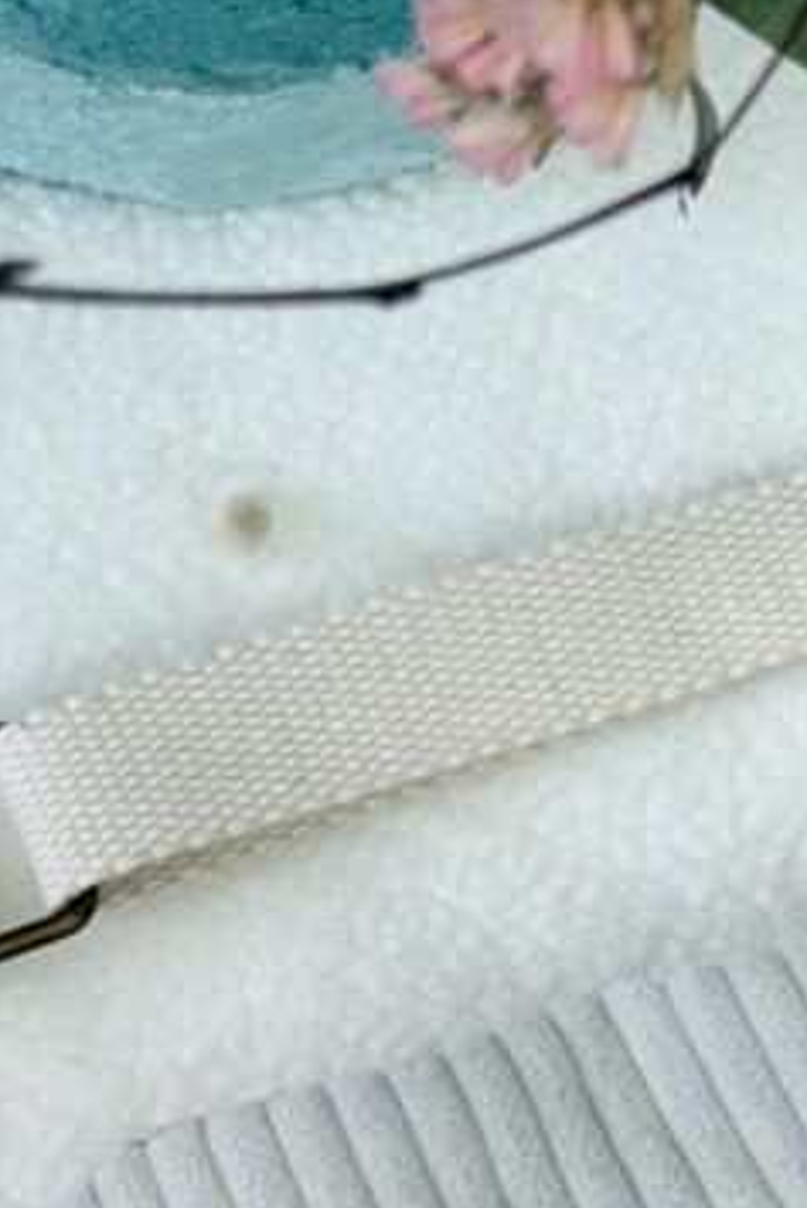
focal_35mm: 144
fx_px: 4837
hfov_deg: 9.4
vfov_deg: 14.0
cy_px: 1184
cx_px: 1083
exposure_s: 1/108
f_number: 1.78
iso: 100
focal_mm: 6.76
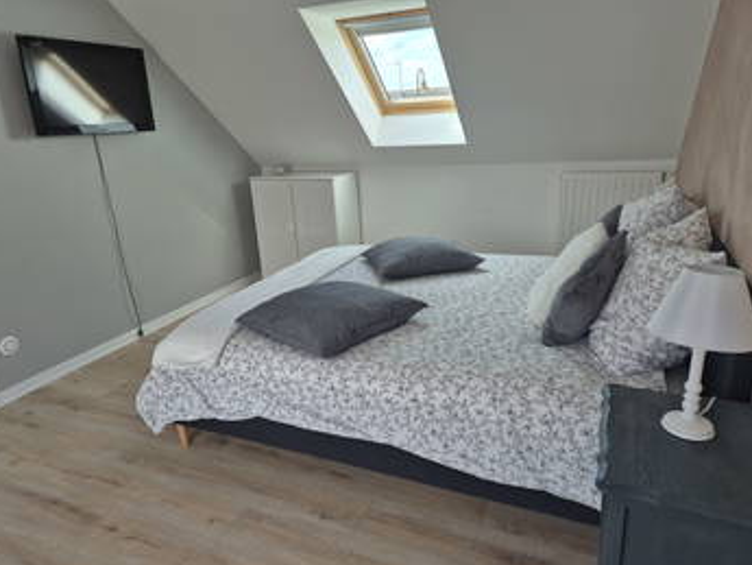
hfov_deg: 71.6
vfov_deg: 56.8
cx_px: 379
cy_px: 290
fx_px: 522
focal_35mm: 24
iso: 64
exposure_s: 1/180
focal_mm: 5.4
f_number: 1.8
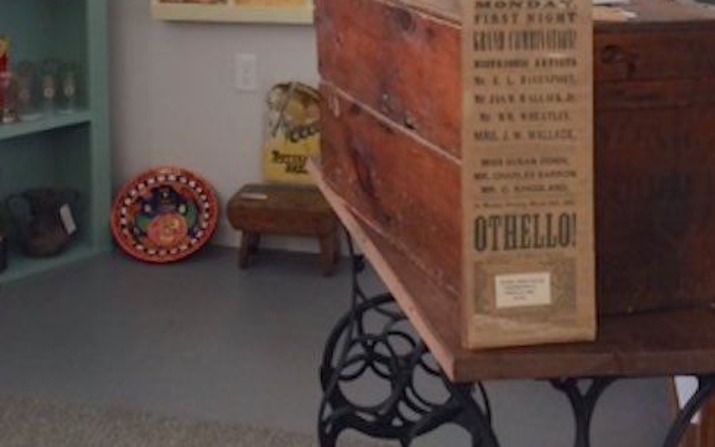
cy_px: 26
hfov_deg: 32.0
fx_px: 1228
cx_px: 201
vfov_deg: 20.1
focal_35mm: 63
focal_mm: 4.15
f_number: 2.2
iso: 40
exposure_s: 1/40
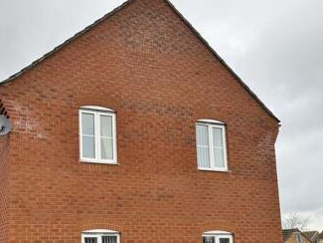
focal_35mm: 43
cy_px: 191
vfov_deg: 32.8
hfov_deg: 42.5
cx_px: 81
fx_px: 401
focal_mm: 6.86
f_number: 1.78
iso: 80
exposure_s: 1/393
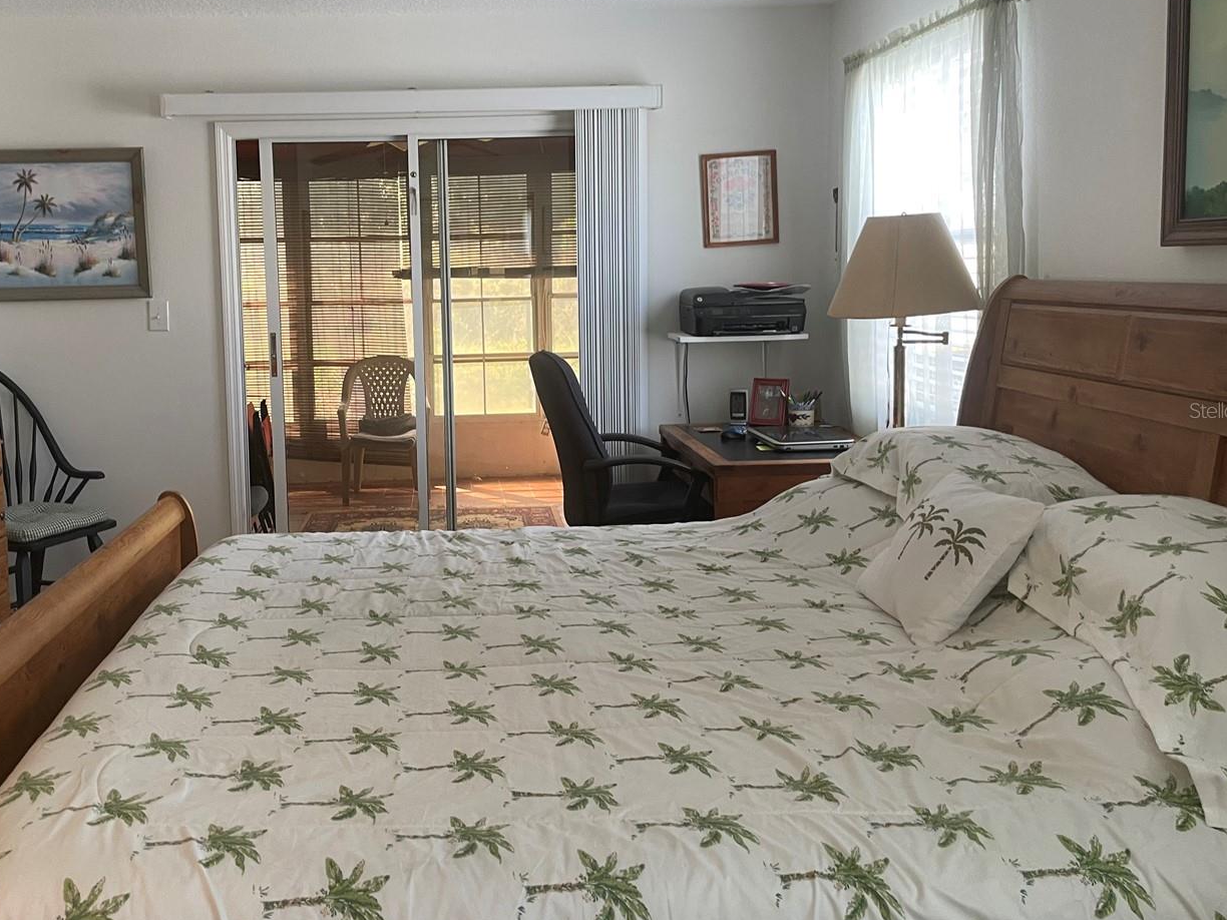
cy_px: 410
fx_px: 1205
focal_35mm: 34
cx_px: 482
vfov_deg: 41.7
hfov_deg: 53.5
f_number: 1.6
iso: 80
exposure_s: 1/60
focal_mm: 4.2
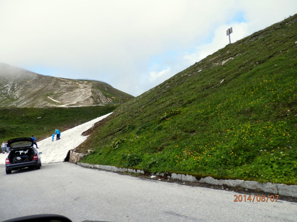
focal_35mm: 25
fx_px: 214
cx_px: 148
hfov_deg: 69.4
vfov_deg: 54.9
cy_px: 111
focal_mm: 4.5
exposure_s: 1/800
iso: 80
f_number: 3
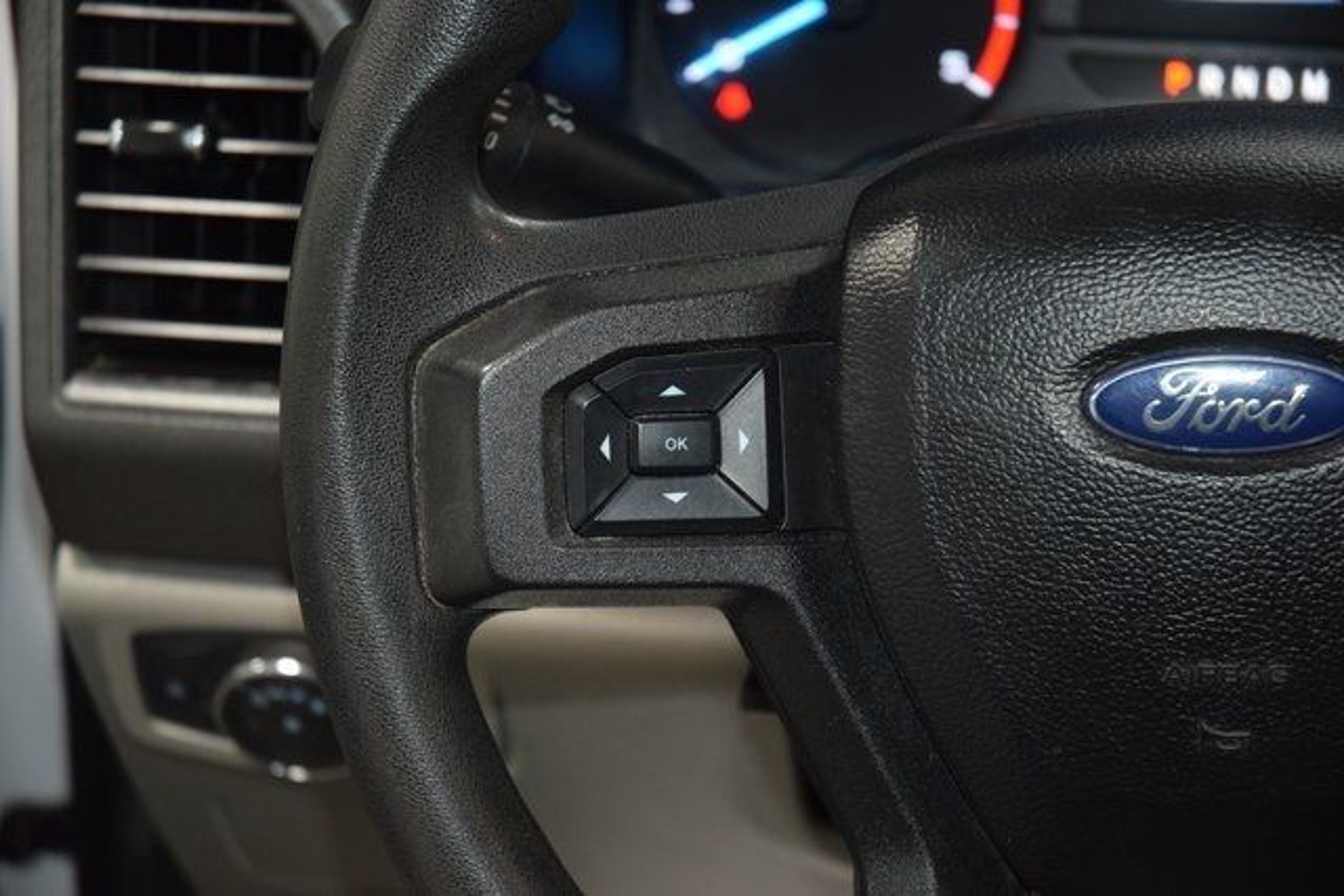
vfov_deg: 13.0
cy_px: 448
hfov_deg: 19.5
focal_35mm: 105
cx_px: 672
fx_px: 3921
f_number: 4.5
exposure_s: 1/50
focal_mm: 70
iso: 1800
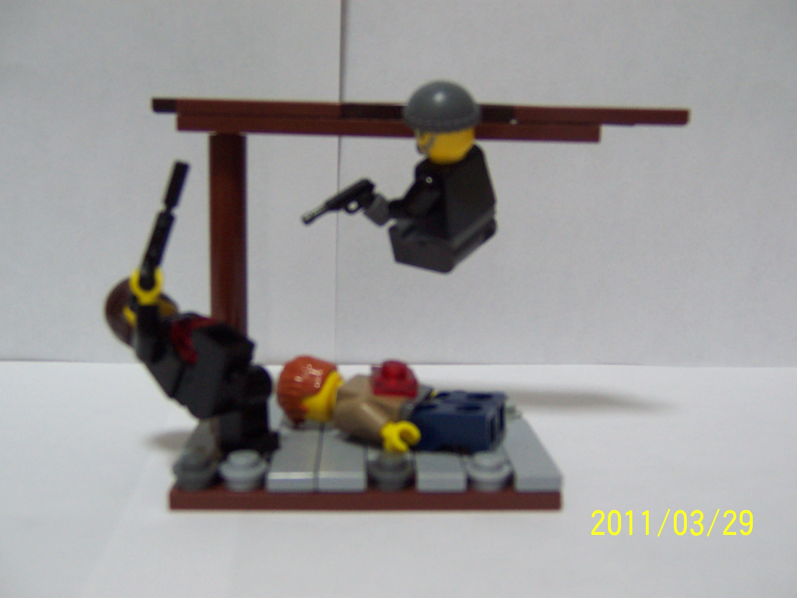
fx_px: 829
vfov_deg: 39.7
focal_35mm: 36
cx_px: 398
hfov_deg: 51.4
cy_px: 299
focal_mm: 5.6
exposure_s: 1/20
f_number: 2.8
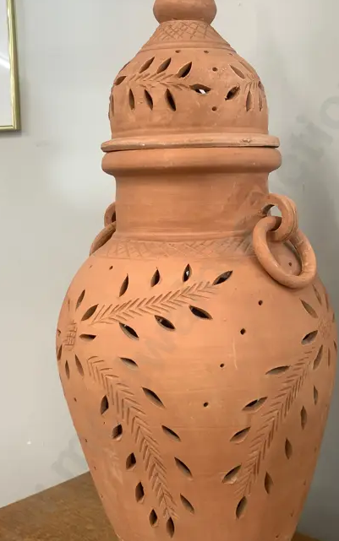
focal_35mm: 44
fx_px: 650
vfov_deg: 45.2
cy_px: 260
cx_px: 224
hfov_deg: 29.0
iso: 50
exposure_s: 1/50
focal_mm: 4.25
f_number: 1.8
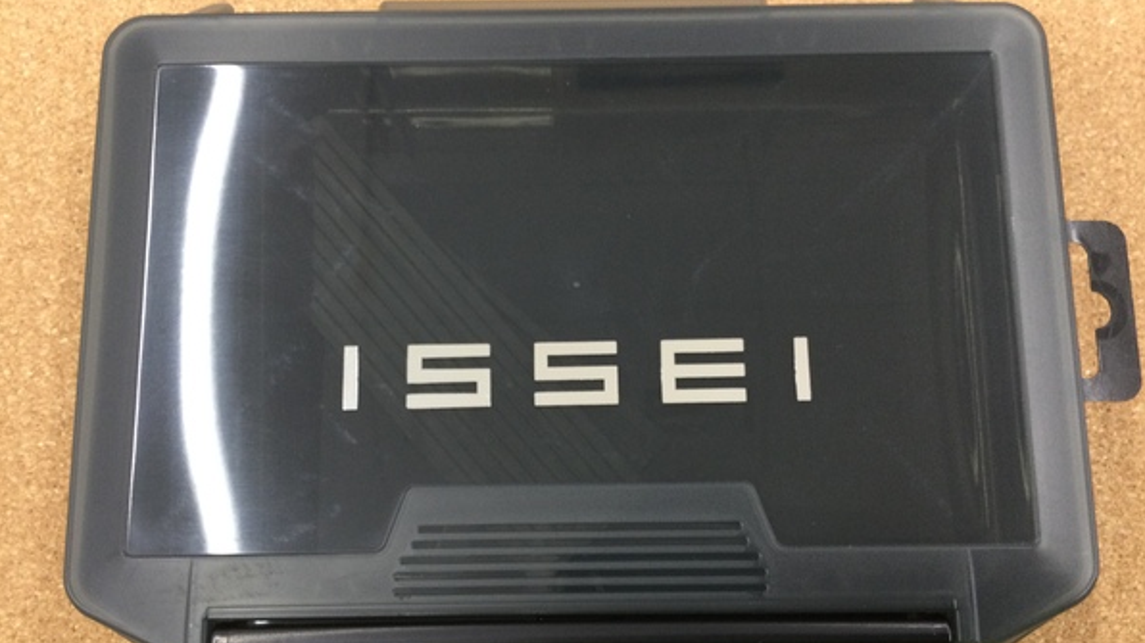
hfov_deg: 58.0
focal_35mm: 34
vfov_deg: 34.6
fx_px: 1032
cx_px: 572
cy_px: 361
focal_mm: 3.3
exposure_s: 1/30
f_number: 2.4
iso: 80
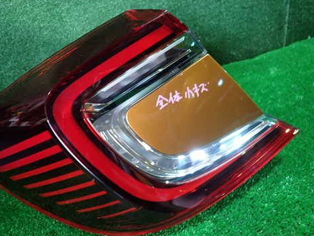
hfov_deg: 56.1
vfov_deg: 44.1
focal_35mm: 32
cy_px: 134
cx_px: 118
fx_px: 290
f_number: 2
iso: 320
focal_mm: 4.5
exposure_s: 1/30
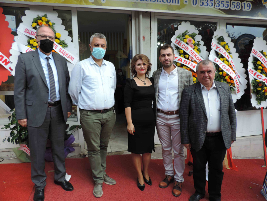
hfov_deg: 71.6
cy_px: 100
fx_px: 185
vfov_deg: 56.8
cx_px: 134
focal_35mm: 24
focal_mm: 4.3
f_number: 3
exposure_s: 1/200
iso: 80
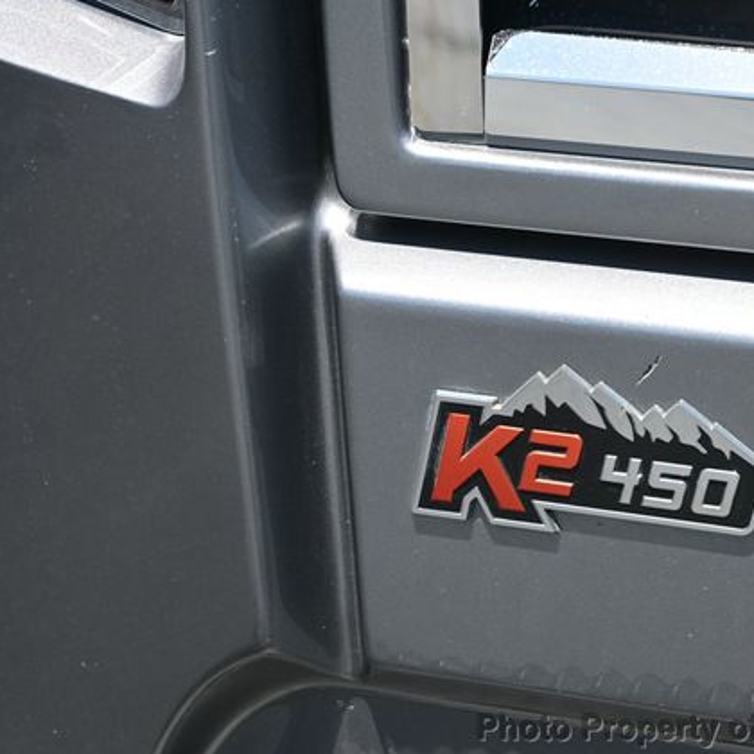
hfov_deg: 17.8
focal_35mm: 97
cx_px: 569
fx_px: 2390
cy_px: 379
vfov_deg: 17.9
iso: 100
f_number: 7.1
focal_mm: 50
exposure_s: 1/200
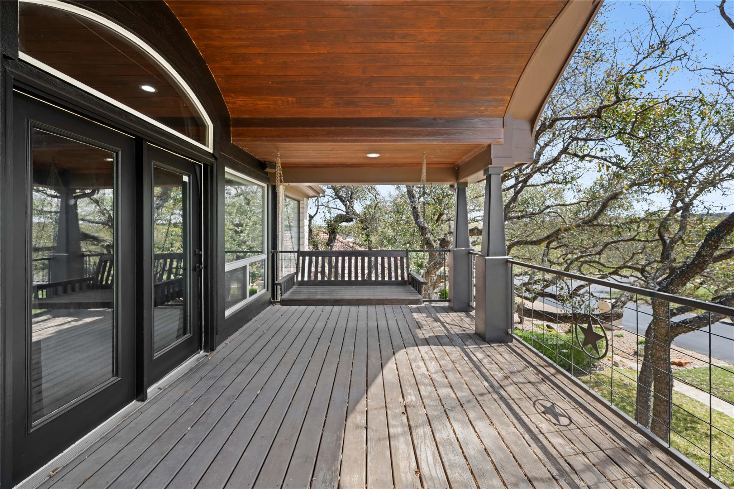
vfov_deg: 81.2
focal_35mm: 14
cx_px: 367
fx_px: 285
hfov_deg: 104.3
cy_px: 244
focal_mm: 14
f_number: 5.6
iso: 32
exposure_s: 1/6
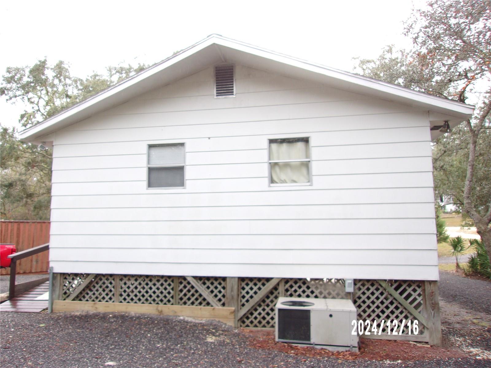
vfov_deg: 51.4
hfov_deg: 65.3
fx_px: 383
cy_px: 184
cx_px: 246
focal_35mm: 27
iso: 80
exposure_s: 1/70
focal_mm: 4.9
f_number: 3
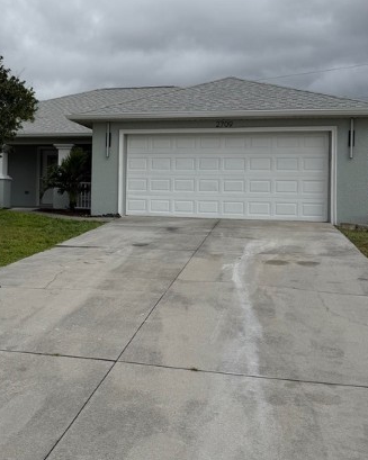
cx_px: 79
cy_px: 191
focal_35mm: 44
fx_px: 599
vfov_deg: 41.9
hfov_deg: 33.3
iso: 80
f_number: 1.78
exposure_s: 1/3425
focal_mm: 6.76
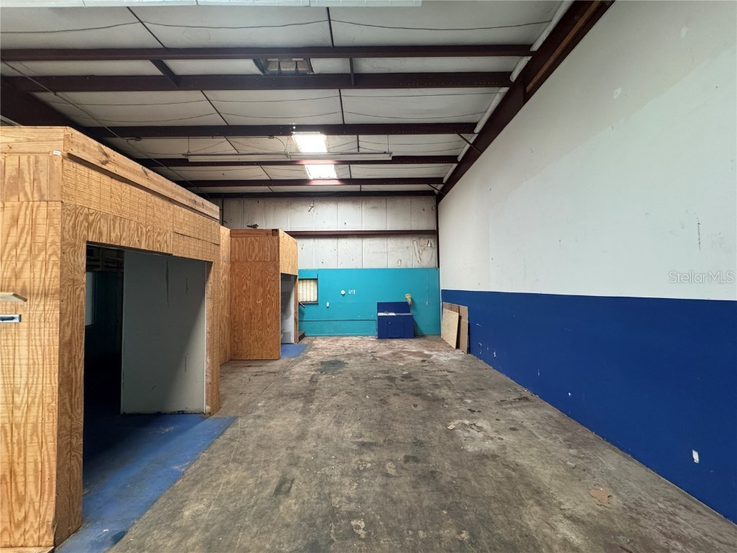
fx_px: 298
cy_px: 276
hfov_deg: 102.1
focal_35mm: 14
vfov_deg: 85.7
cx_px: 368
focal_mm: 2.22
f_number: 2.2
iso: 320
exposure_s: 1/70
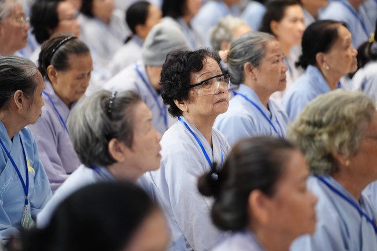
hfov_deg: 13.7
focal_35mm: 150
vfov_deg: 9.1
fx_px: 1570
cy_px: 126
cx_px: 188
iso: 2000
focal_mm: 150
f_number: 2.8
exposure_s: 1/100
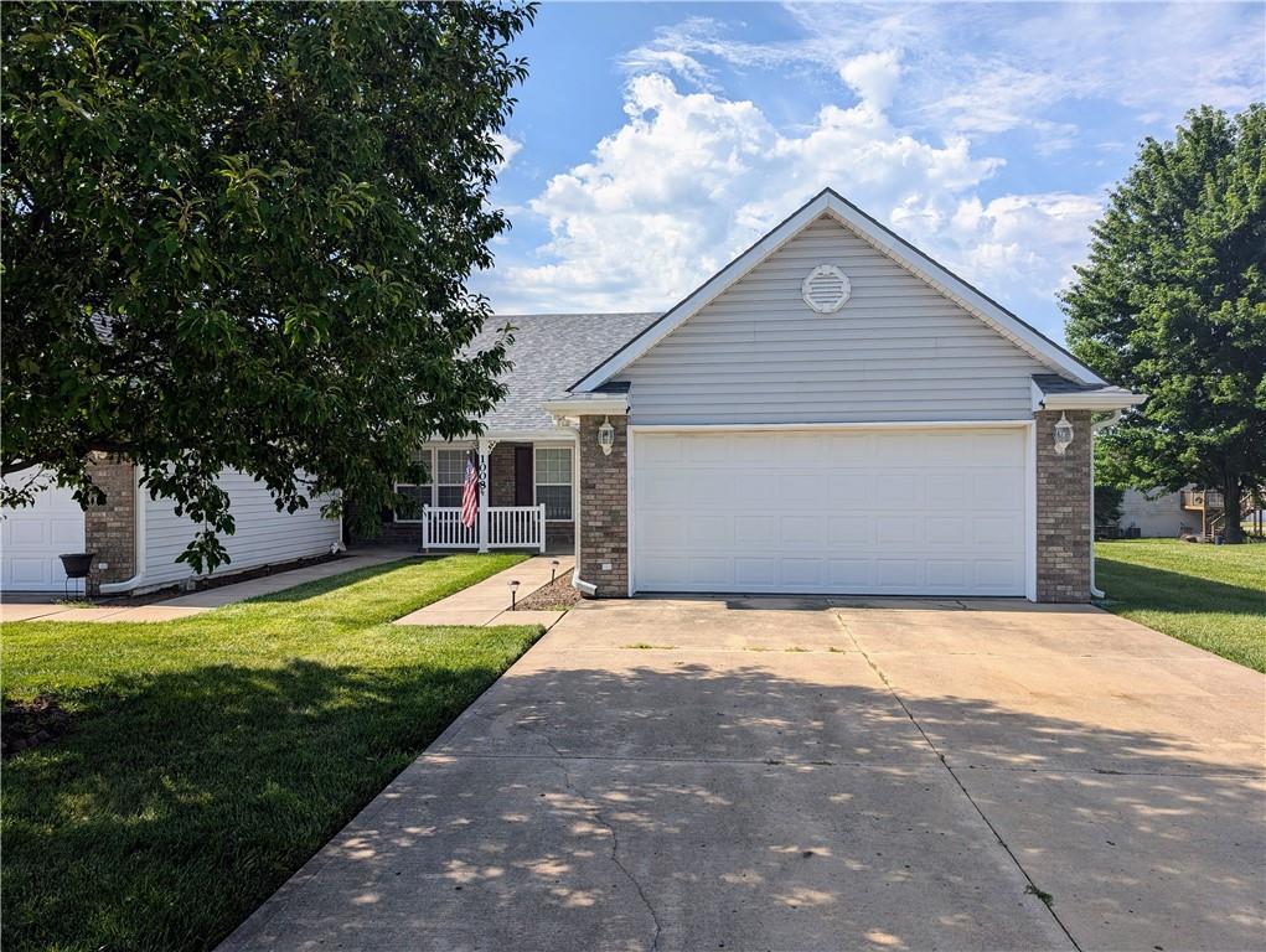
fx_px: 879
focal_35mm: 24
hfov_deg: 71.5
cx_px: 633
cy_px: 476
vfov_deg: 56.9
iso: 21
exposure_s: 1/1259
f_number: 1.68
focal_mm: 6.9
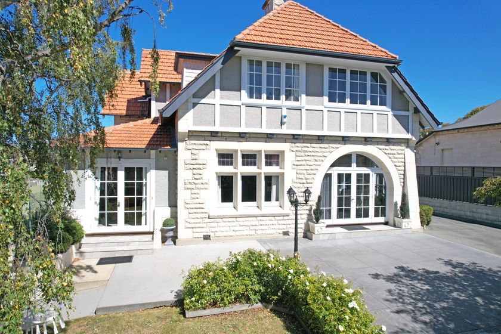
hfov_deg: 78.6
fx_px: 306
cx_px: 250
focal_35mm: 22
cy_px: 167
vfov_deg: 57.2
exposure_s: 1/1600
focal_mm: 8.38
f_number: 2.8
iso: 100
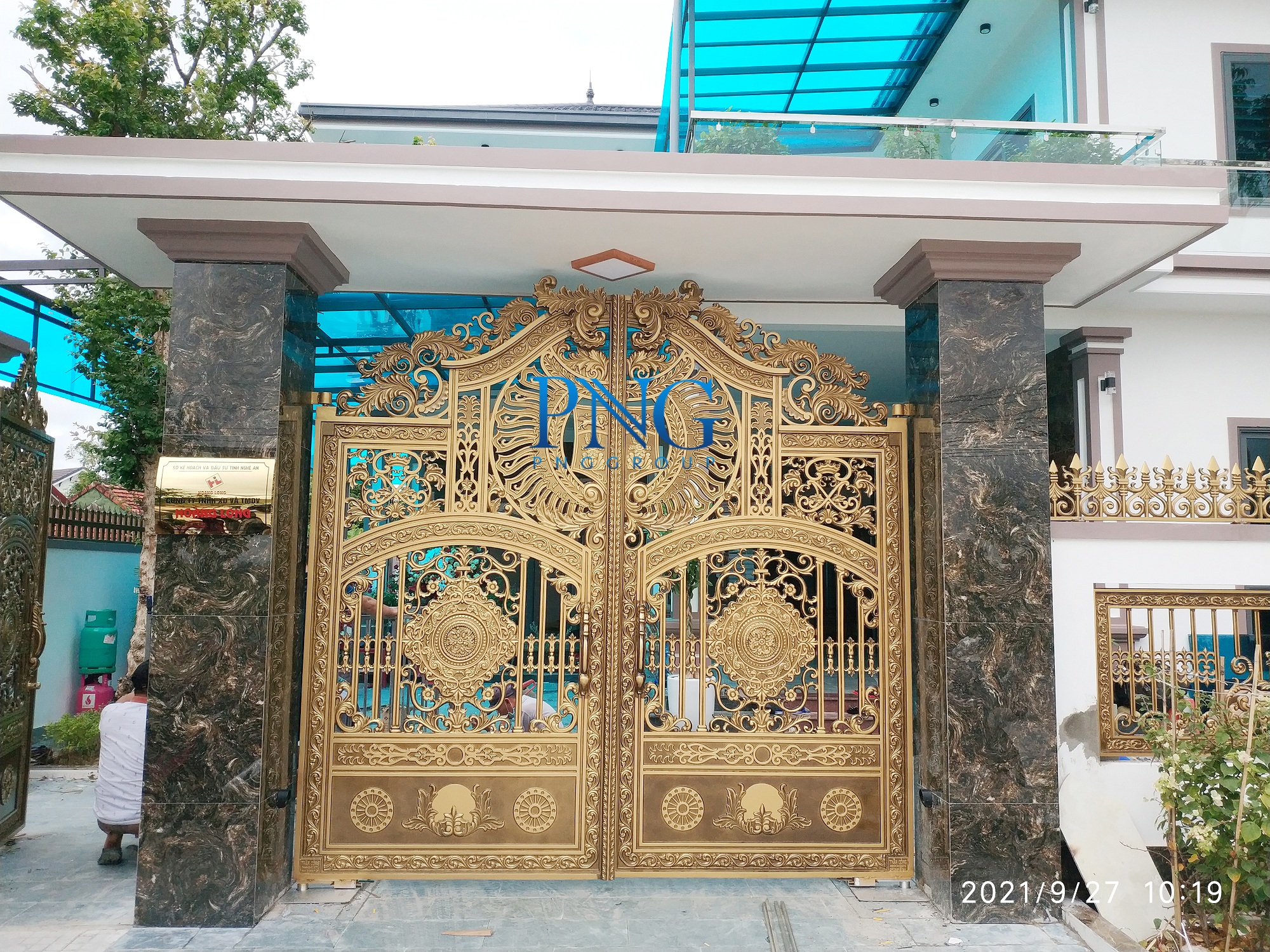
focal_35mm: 32
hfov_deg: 56.8
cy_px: 476
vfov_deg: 44.2
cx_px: 635
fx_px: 1174
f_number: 2
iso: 188
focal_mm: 4.5
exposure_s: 1/1336
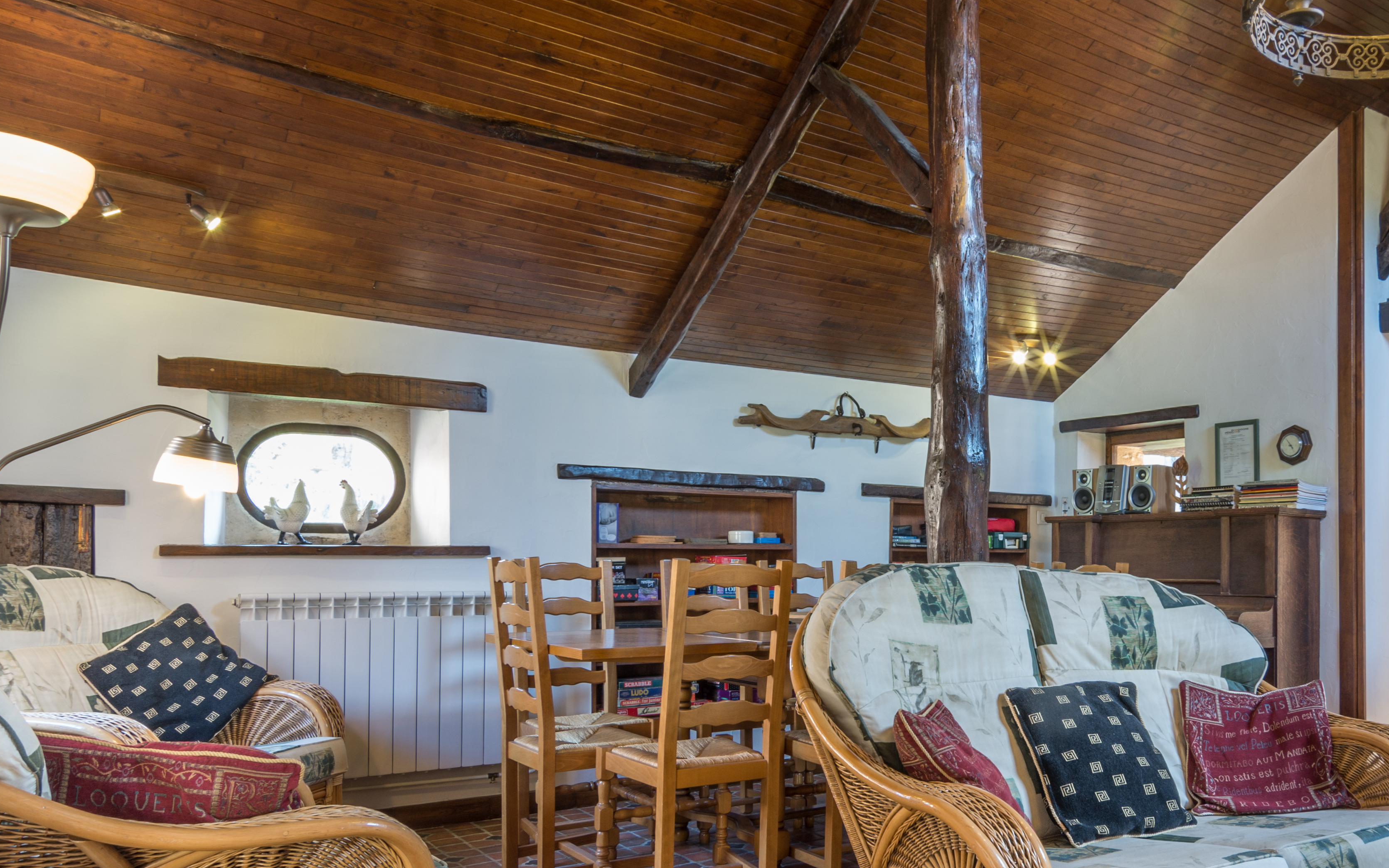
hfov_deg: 66.9
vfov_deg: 45.6
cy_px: 549
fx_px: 1022
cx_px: 901
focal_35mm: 27
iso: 100
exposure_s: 2
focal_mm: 12
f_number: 11
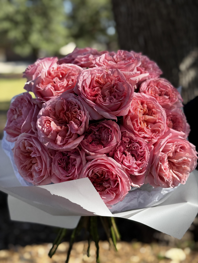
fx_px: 366
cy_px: 132
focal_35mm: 48
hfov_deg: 30.3
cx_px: 99
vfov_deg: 39.7
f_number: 1.78
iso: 64
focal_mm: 6.76
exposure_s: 1/1193
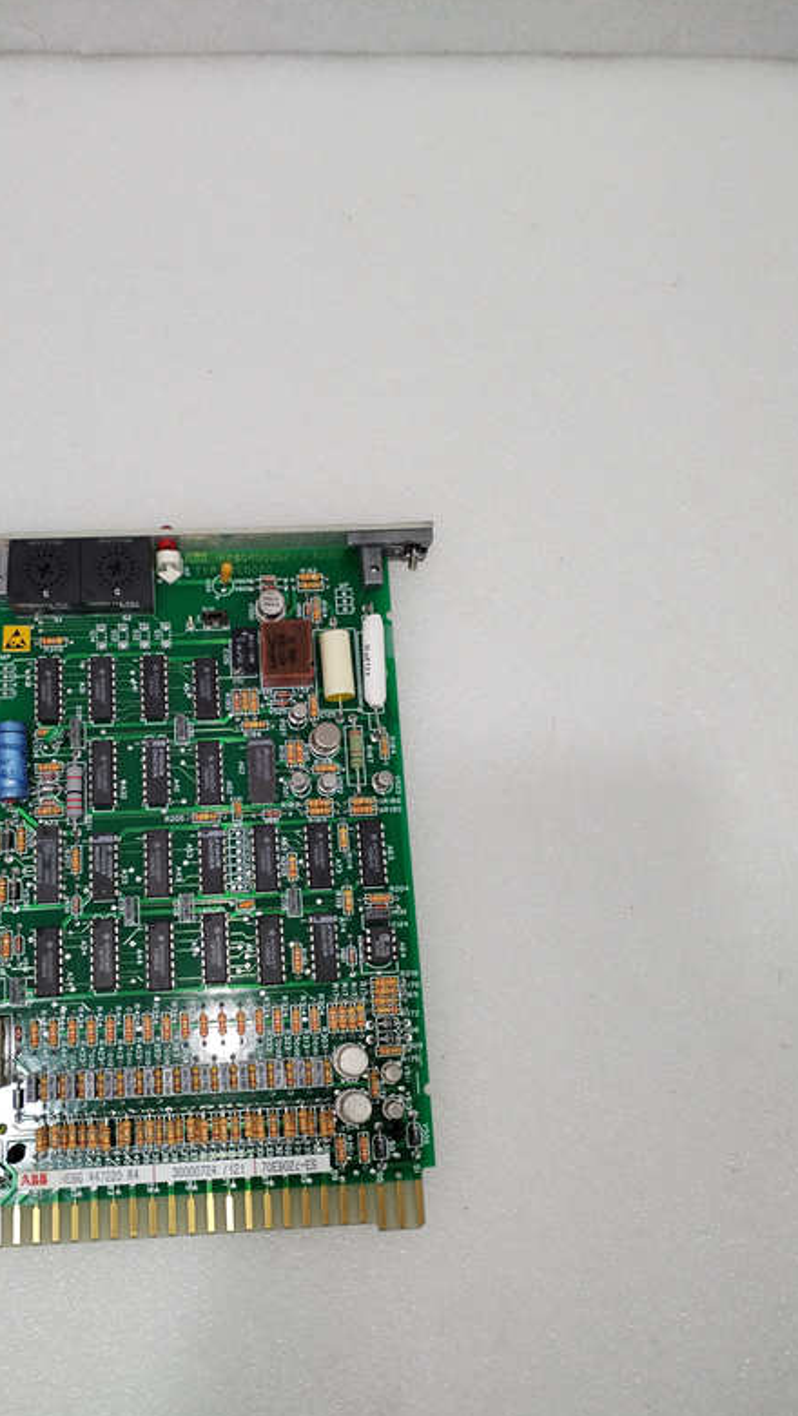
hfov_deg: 39.8
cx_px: 277
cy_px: 716
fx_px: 1090
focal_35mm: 29
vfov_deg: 66.0
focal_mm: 4.75
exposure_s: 1/50
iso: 320
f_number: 1.8
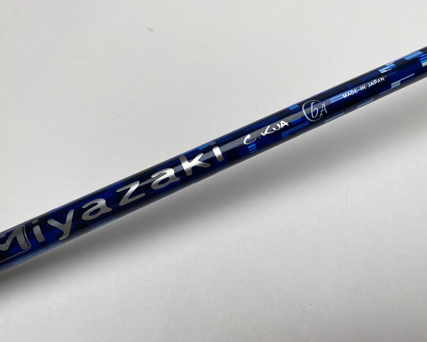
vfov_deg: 51.5
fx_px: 354
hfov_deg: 62.2
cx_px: 215
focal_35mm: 28
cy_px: 169
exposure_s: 1/441
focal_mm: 4.25
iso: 32
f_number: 1.8
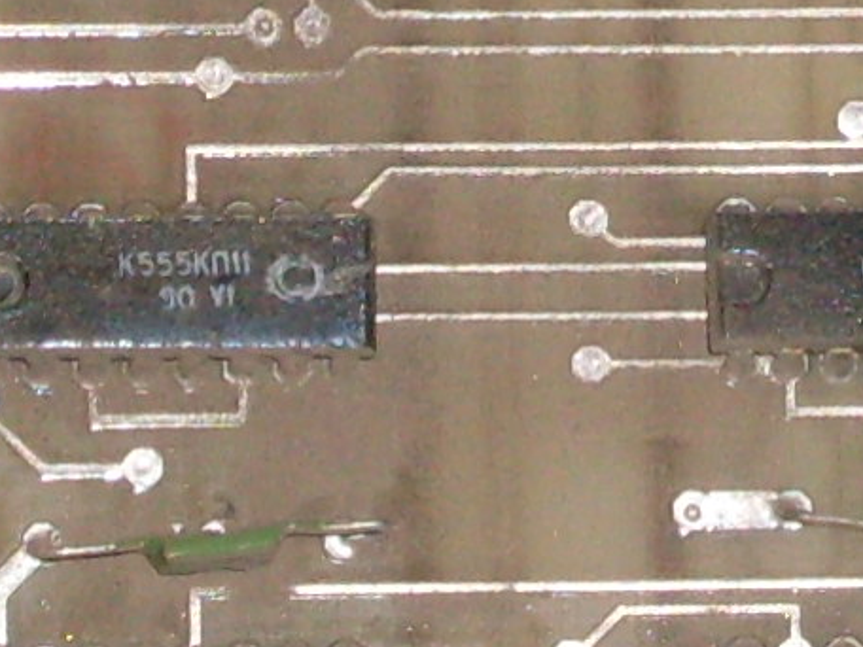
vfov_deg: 2.9
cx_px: 1431
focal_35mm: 508
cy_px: -806
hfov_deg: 3.9
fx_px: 12665
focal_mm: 11.7
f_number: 3.7
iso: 100
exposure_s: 1/45
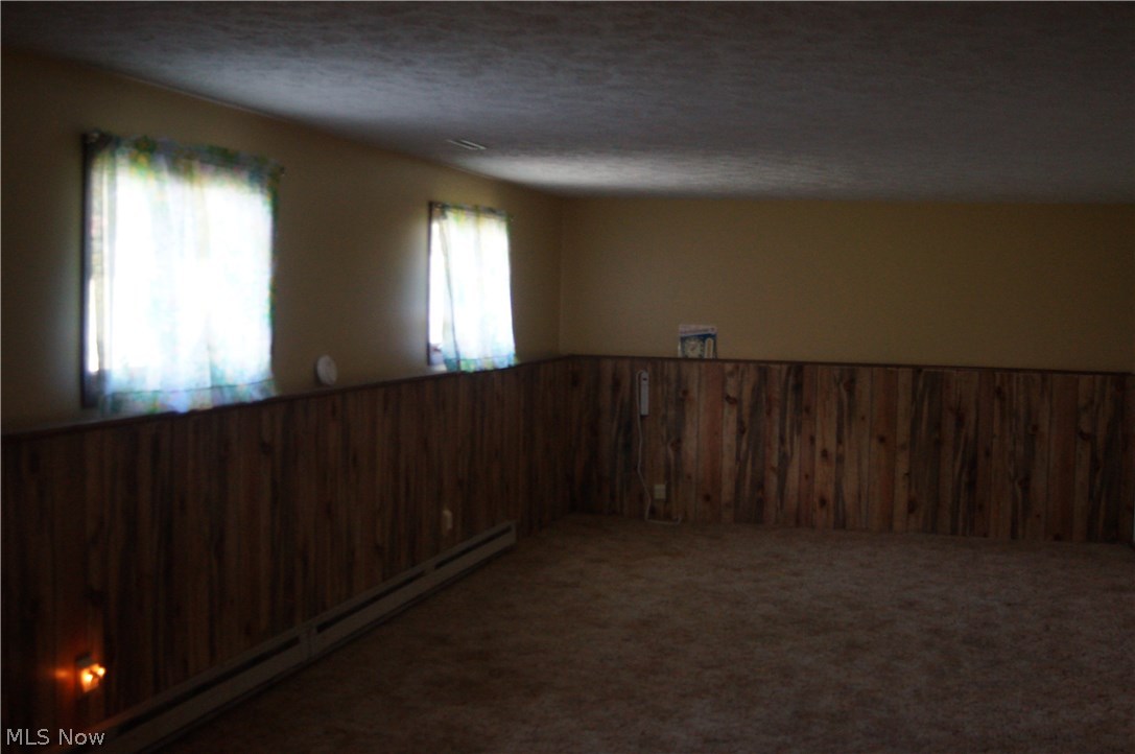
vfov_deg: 31.8
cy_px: 377
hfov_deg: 46.4
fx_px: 1323
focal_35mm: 42
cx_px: 568
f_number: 4
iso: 1250
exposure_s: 1/60
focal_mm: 28
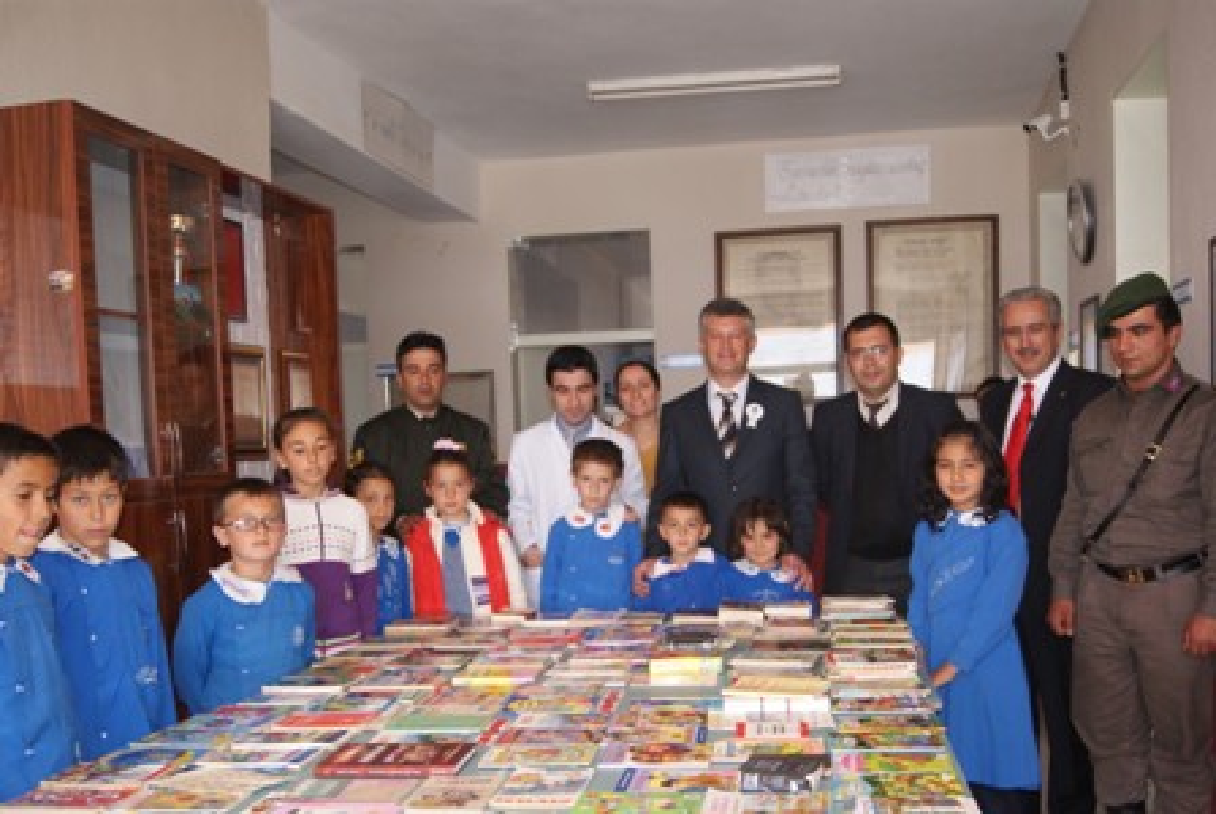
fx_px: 1218
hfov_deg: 53.1
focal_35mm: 36
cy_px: 407
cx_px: 608
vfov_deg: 37.0
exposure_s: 1/160
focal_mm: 24
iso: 400
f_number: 4
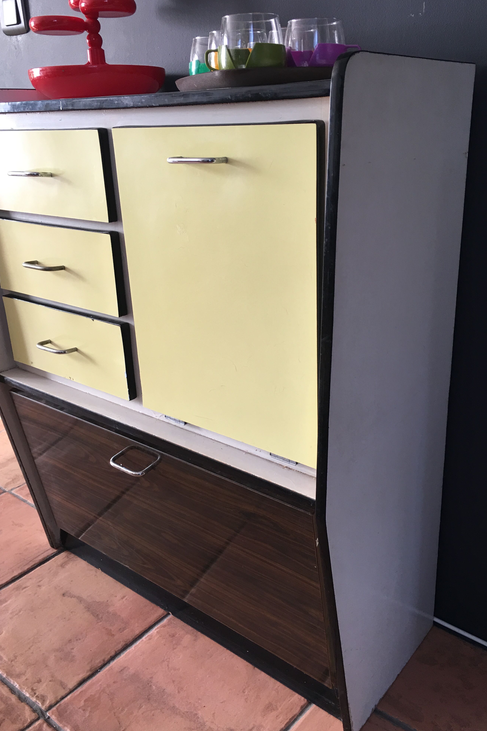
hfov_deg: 42.3
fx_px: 629
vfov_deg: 60.3
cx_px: 262
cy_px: 367
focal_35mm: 31
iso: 32
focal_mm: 4.15
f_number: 2.2
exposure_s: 1/17
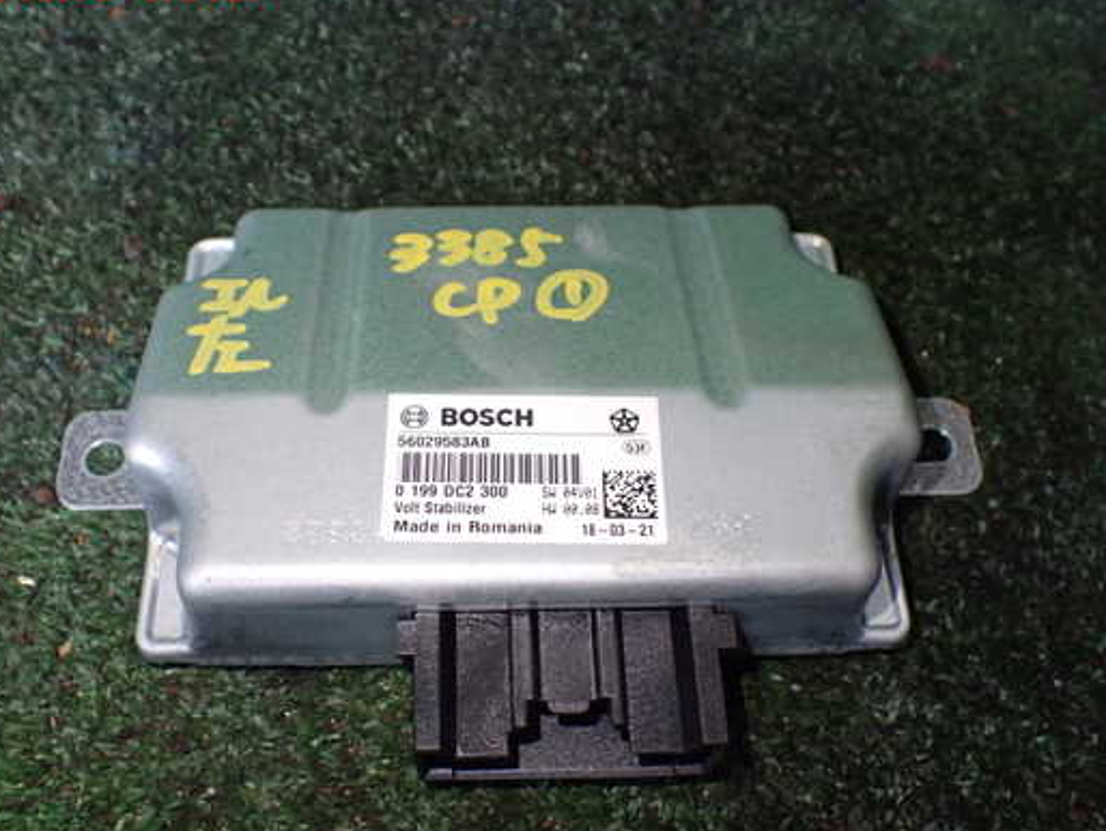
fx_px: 1119
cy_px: 443
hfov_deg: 52.6
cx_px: 512
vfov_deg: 40.7
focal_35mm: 35
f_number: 2.3
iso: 800
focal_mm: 5.4
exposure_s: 1/100
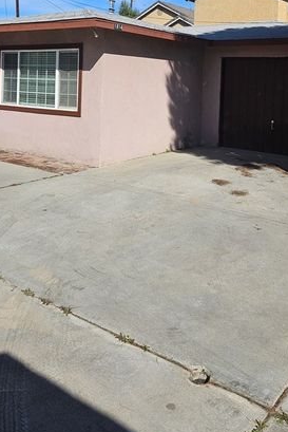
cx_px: 124
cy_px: 89
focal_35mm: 39
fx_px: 468
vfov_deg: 47.0
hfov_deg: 34.2
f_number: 1.8
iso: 25
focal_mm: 5.4
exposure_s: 1/3092
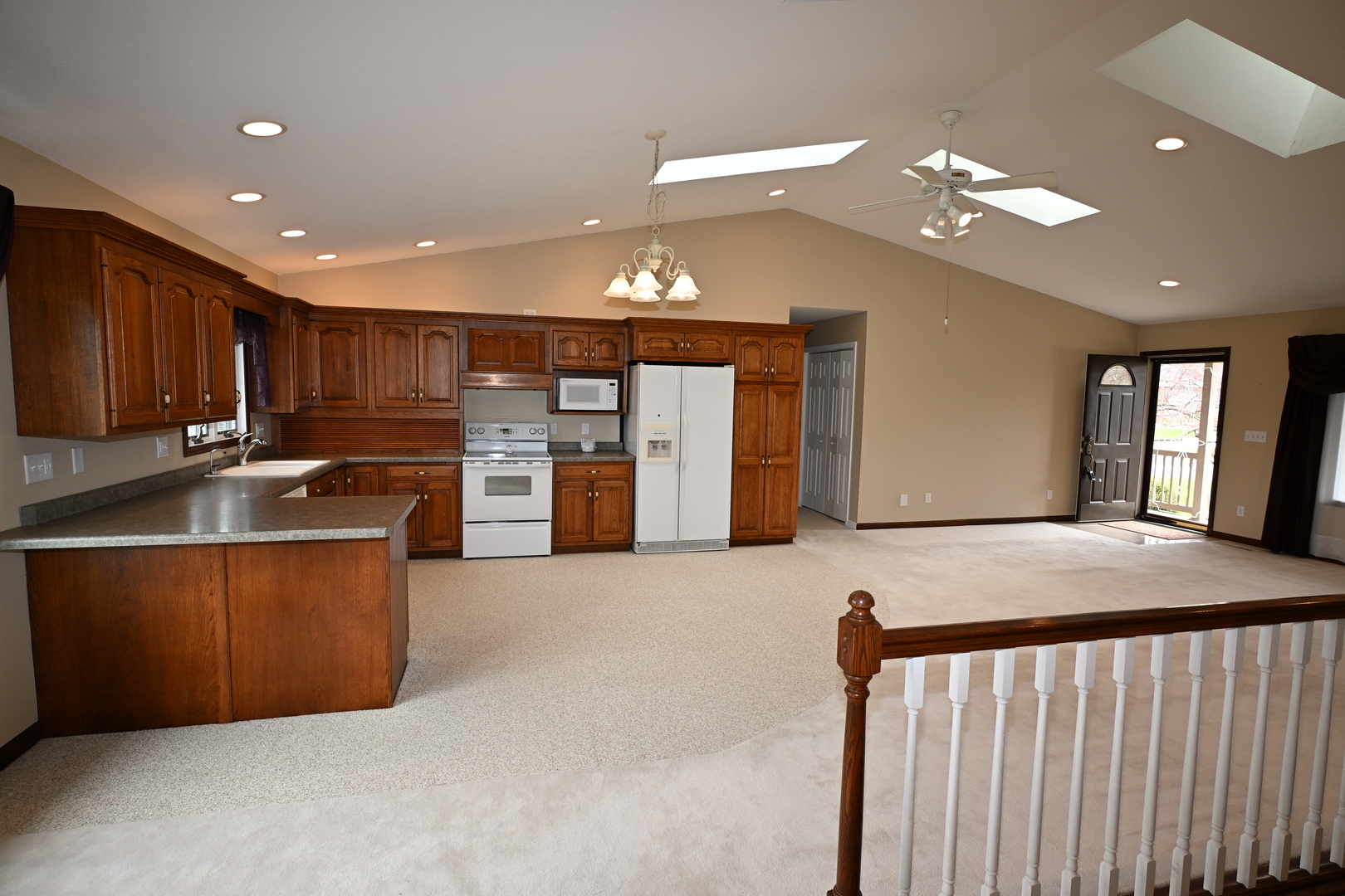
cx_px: 672
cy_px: 448
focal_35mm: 18
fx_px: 672
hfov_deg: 90.0
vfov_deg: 67.4
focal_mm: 12
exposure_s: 1/80
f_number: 4.5
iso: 200
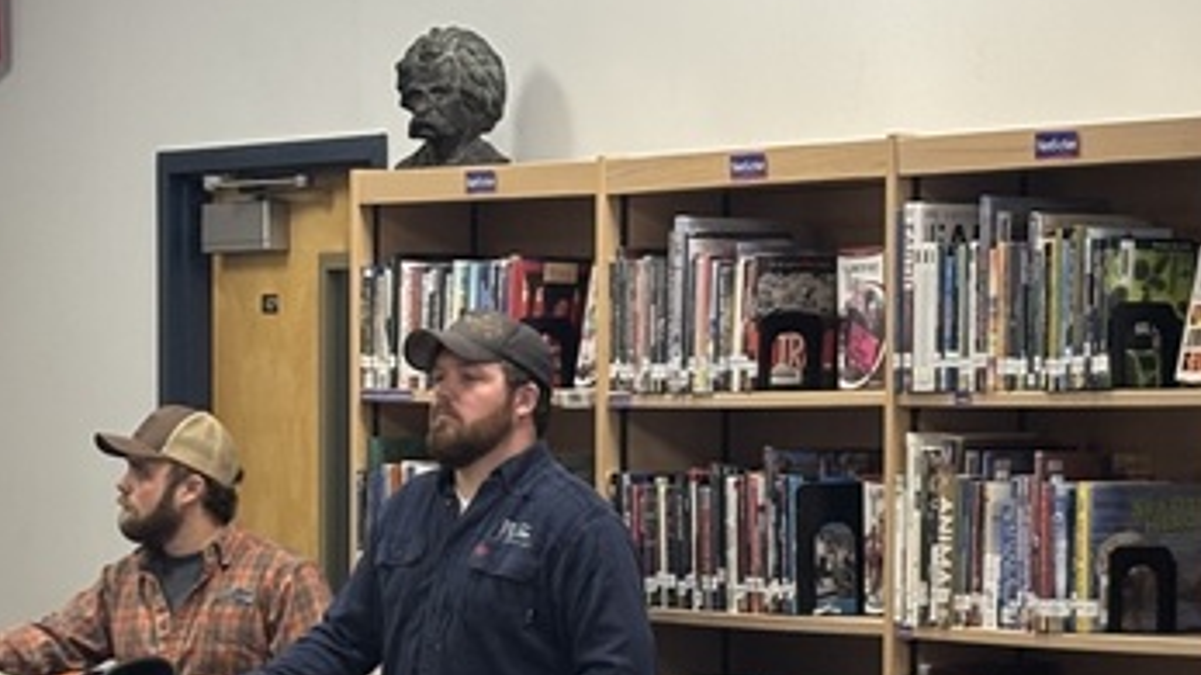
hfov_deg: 12.9
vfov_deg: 7.3
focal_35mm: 167
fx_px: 5317
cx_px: 689
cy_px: 554
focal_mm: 5.96
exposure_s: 1/60
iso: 100
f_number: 1.6
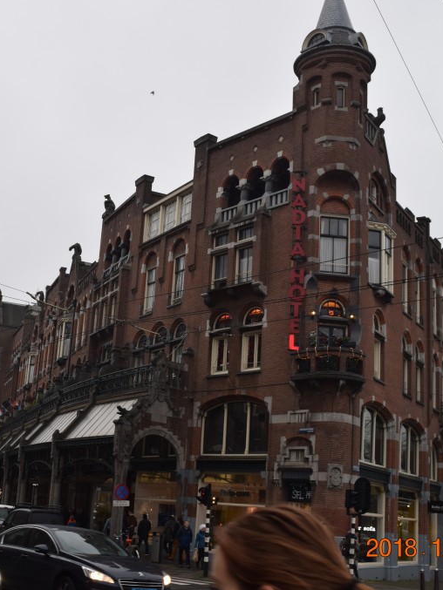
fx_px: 819
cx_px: 132
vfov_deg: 39.7
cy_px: 295
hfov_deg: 30.0
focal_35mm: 48
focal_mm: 22
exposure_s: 1/160
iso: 400
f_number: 6.3
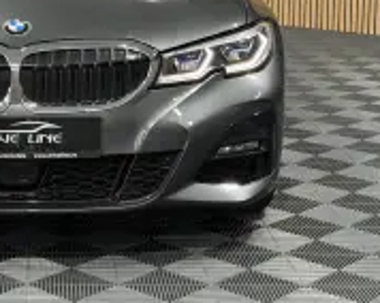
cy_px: 45
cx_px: 23
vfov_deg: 16.0
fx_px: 1067
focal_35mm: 95
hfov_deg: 19.7
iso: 160
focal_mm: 6.76
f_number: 1.78
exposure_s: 1/50
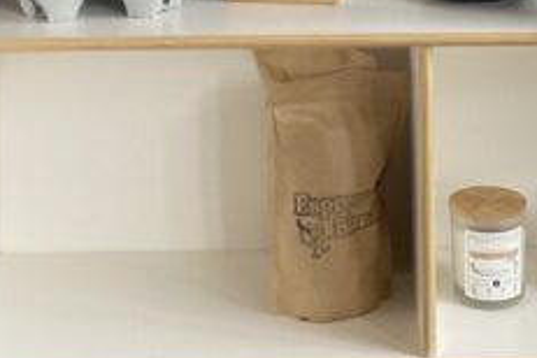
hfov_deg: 17.1
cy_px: -623
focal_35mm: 120
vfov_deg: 9.5
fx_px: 1790
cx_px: 314
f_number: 1.8
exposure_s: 1/120
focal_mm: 4.25
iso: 100
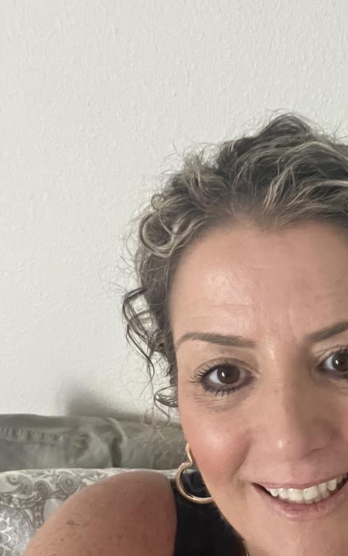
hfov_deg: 27.2
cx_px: 299
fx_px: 698
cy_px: 377
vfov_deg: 42.8
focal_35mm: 46
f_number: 2.2
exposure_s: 1/30
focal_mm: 2.71
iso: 640
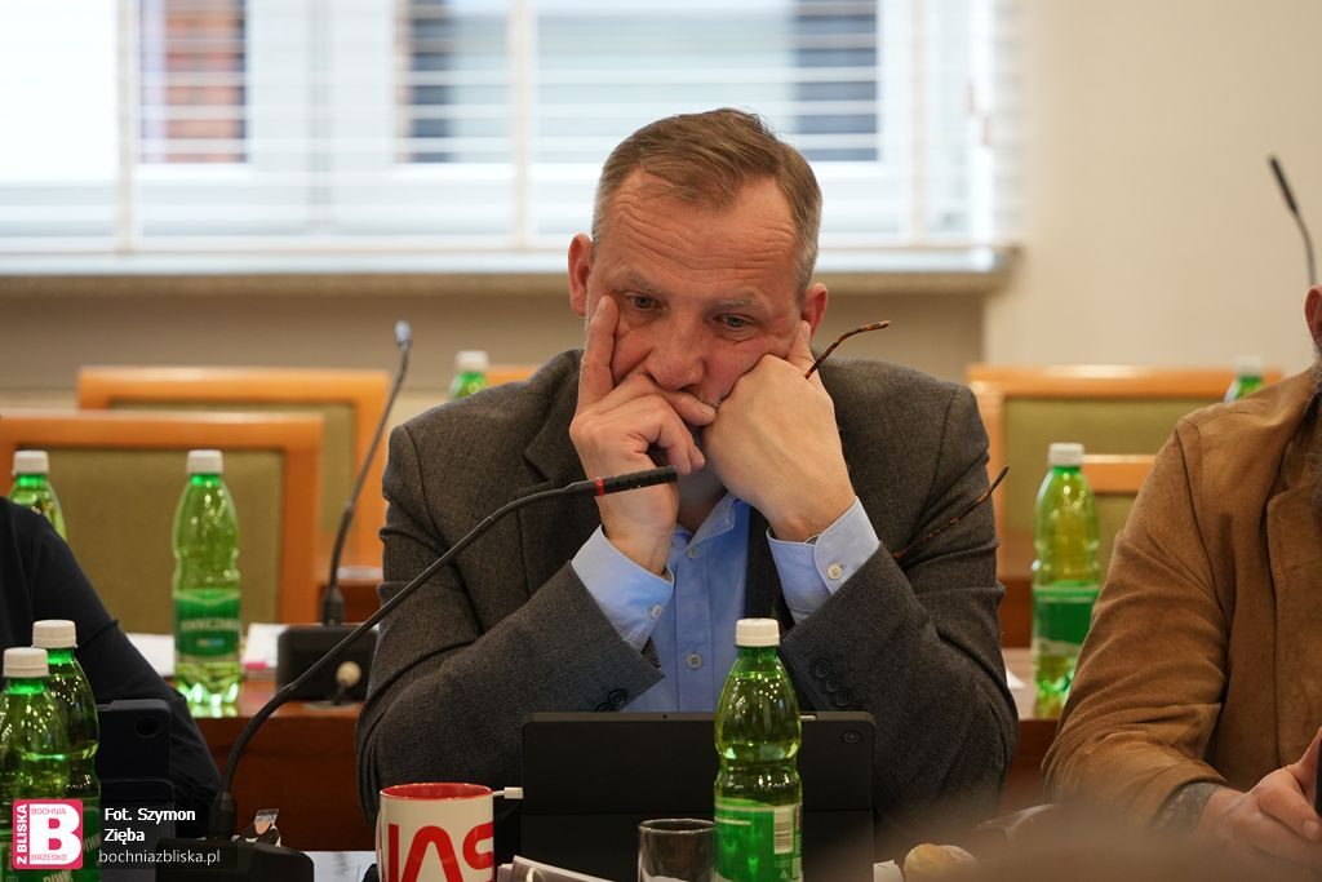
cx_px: 661
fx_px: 6096
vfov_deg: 8.3
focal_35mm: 166
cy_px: 441
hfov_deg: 12.4
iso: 3200
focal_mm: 166
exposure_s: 1/100
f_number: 5.6
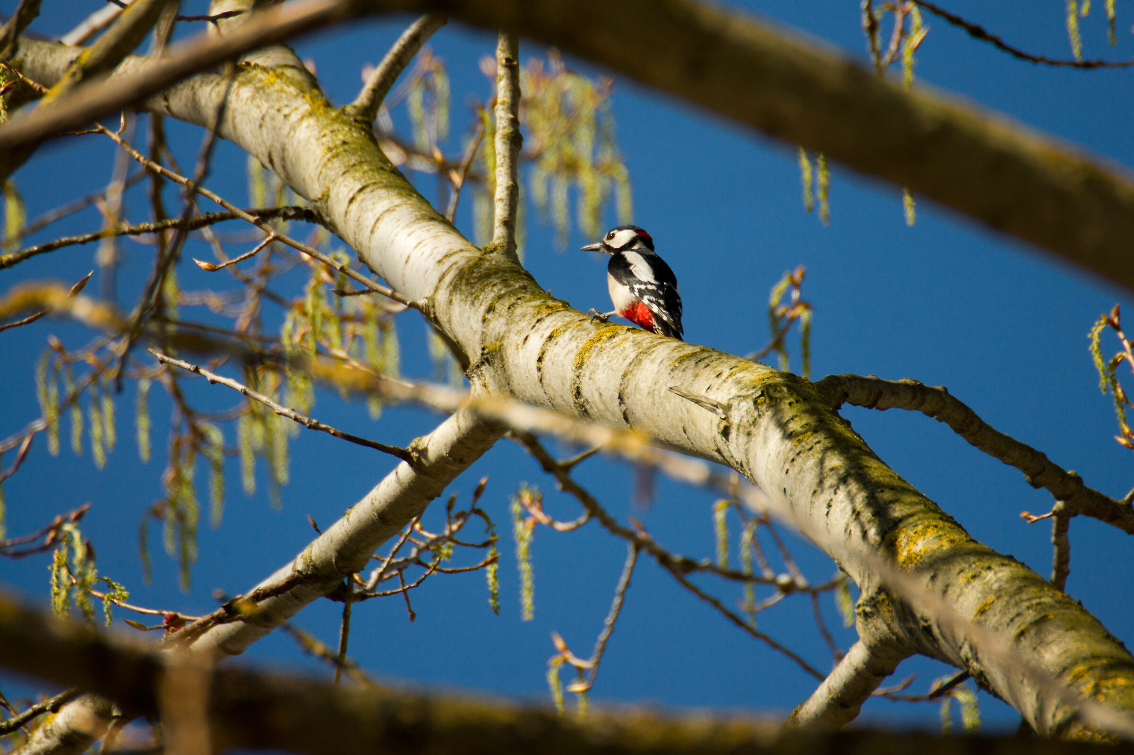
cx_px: 567
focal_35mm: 750
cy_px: 378
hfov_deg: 2.8
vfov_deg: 1.8
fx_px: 23610
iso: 200
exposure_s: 1/640
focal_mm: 500
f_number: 6.3
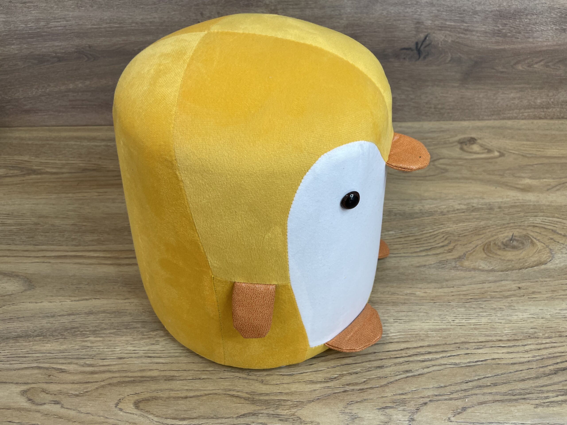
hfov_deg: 67.3
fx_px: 426
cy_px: 212
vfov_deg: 53.1
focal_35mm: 26
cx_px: 284
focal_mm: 4.2
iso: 50
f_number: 1.6
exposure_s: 1/100
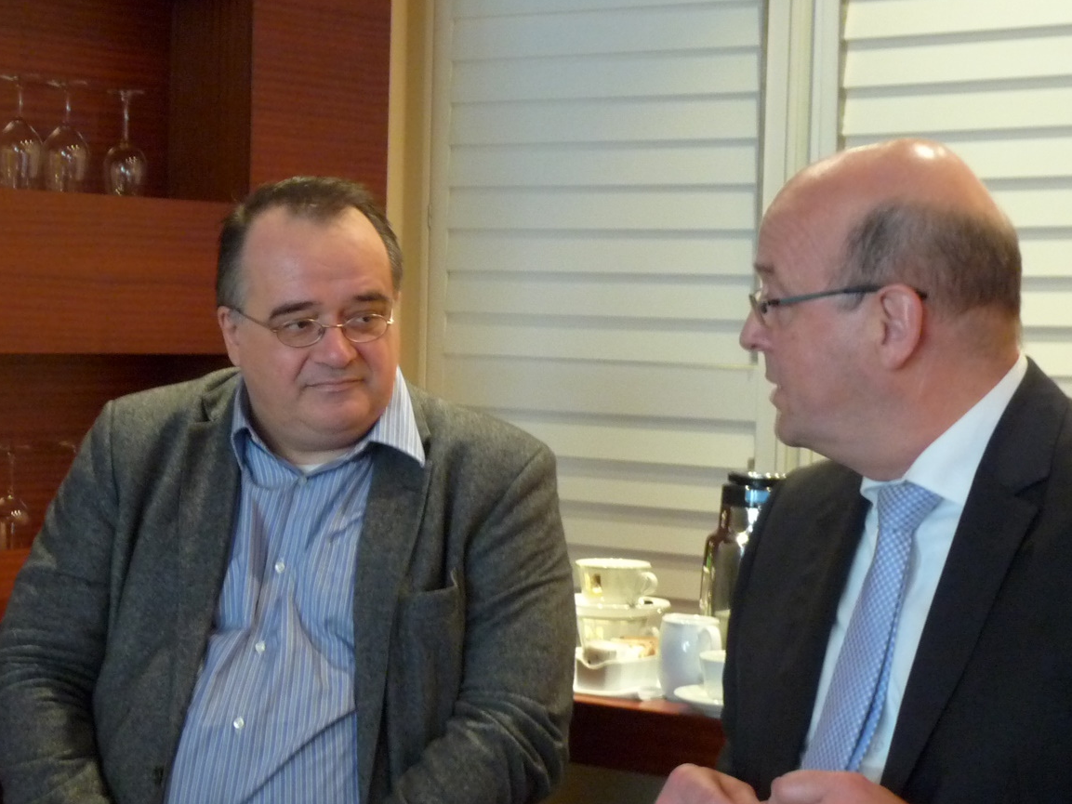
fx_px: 2633
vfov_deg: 17.4
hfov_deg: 22.9
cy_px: 476
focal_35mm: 85
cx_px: 337
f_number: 3.2
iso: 400
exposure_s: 1/8
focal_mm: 8.7
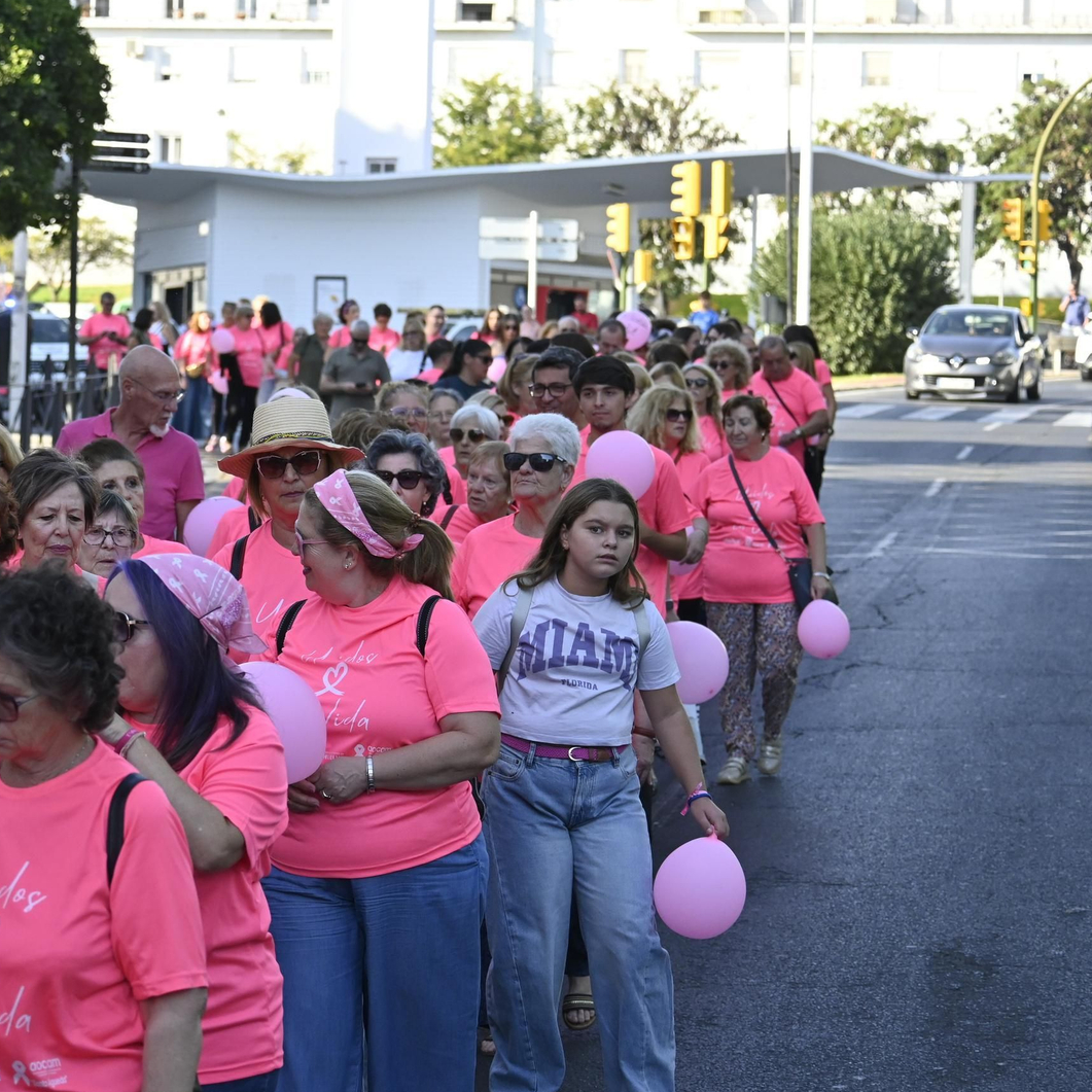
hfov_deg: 14.1
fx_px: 4390
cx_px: 308
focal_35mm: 123
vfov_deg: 14.2
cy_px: 545
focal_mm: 64
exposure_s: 1/1250
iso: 800
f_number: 5
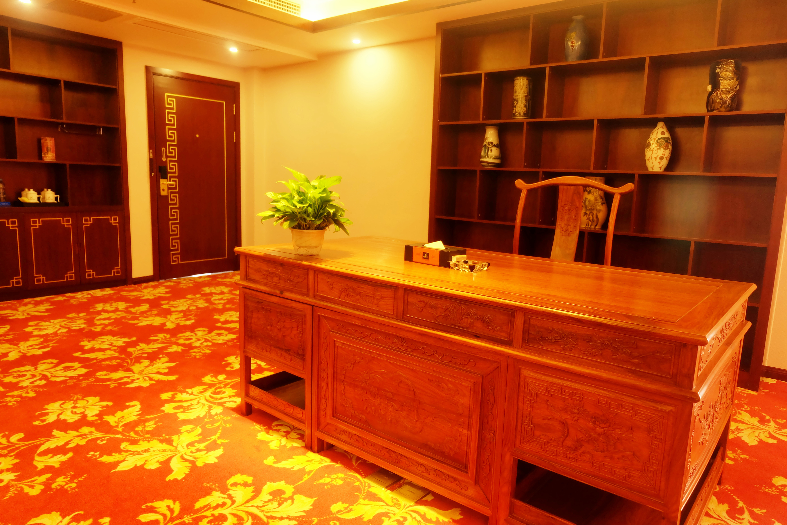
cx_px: 394
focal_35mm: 24
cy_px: 262
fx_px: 525
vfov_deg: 53.1
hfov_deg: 73.7
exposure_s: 1/10
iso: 800
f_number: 3.5
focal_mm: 16
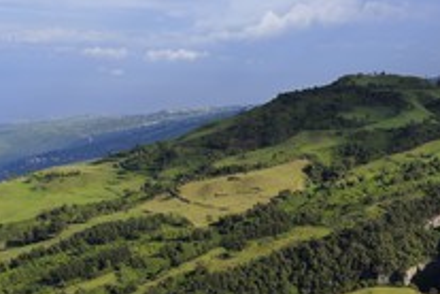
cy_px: 294
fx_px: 1491
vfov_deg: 11.1
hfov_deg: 16.6
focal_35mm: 122
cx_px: 55
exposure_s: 1/1250
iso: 800
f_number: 8
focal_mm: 60
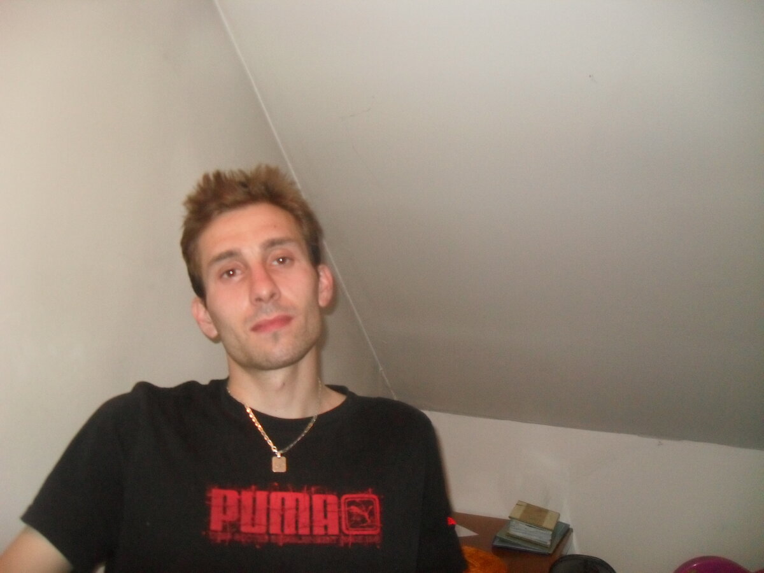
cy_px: 286
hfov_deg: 52.6
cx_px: 382
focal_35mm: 35
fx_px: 772
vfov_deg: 40.7
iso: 400
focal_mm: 6.2
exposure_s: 1/45
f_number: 2.8
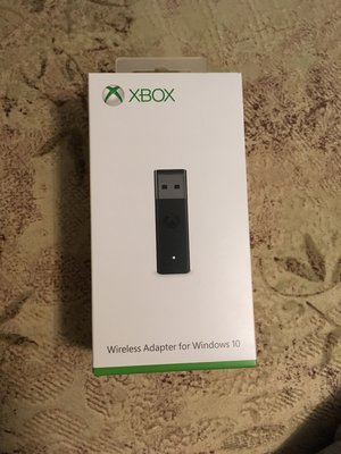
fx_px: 381
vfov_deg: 61.7
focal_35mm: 29
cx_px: 170
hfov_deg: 48.2
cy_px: 227
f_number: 2.2
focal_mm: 4.15
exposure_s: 1/25
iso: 200
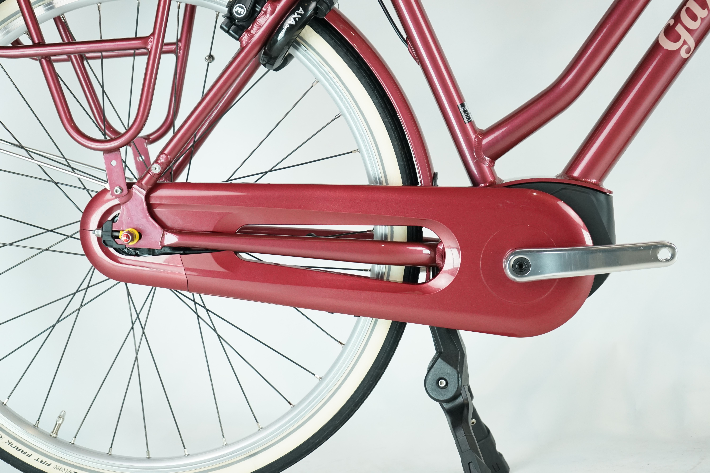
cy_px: 236
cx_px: 355
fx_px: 1380
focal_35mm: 70
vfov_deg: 19.5
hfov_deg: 28.8
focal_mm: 70
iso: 2000
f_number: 5.6
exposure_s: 1/200
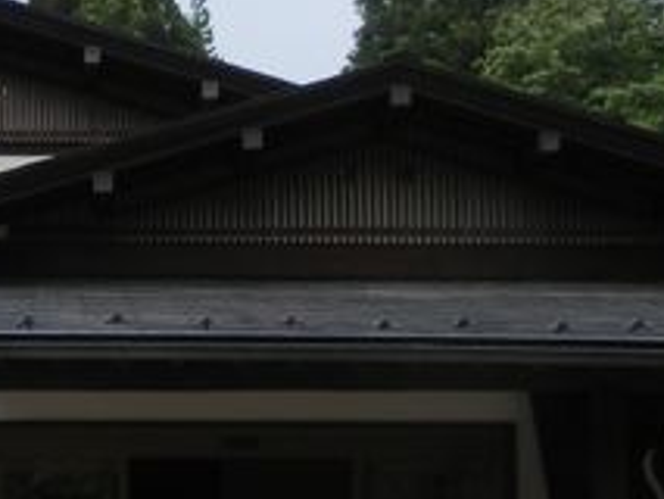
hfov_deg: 20.2
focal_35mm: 94
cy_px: 462
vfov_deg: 15.5
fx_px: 1804
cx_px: 9
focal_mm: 4.5
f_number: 3
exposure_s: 1/800
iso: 80
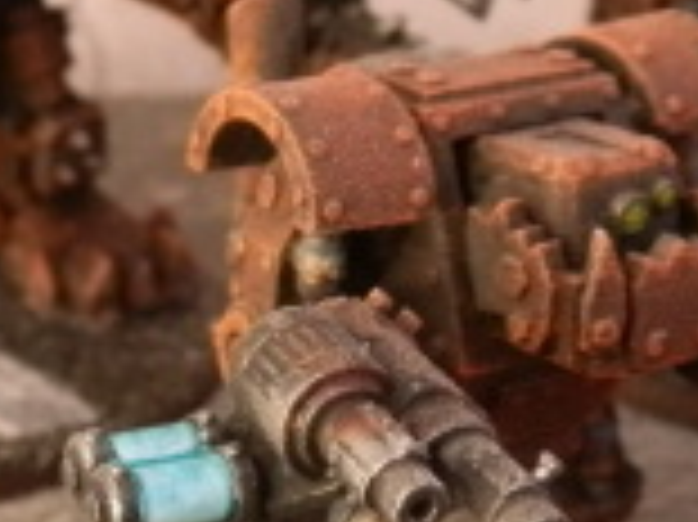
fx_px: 1954
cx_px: -14
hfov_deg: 19.6
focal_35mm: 97
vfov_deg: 15.2
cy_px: 243
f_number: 3.1
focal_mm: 5
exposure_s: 1/80
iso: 400
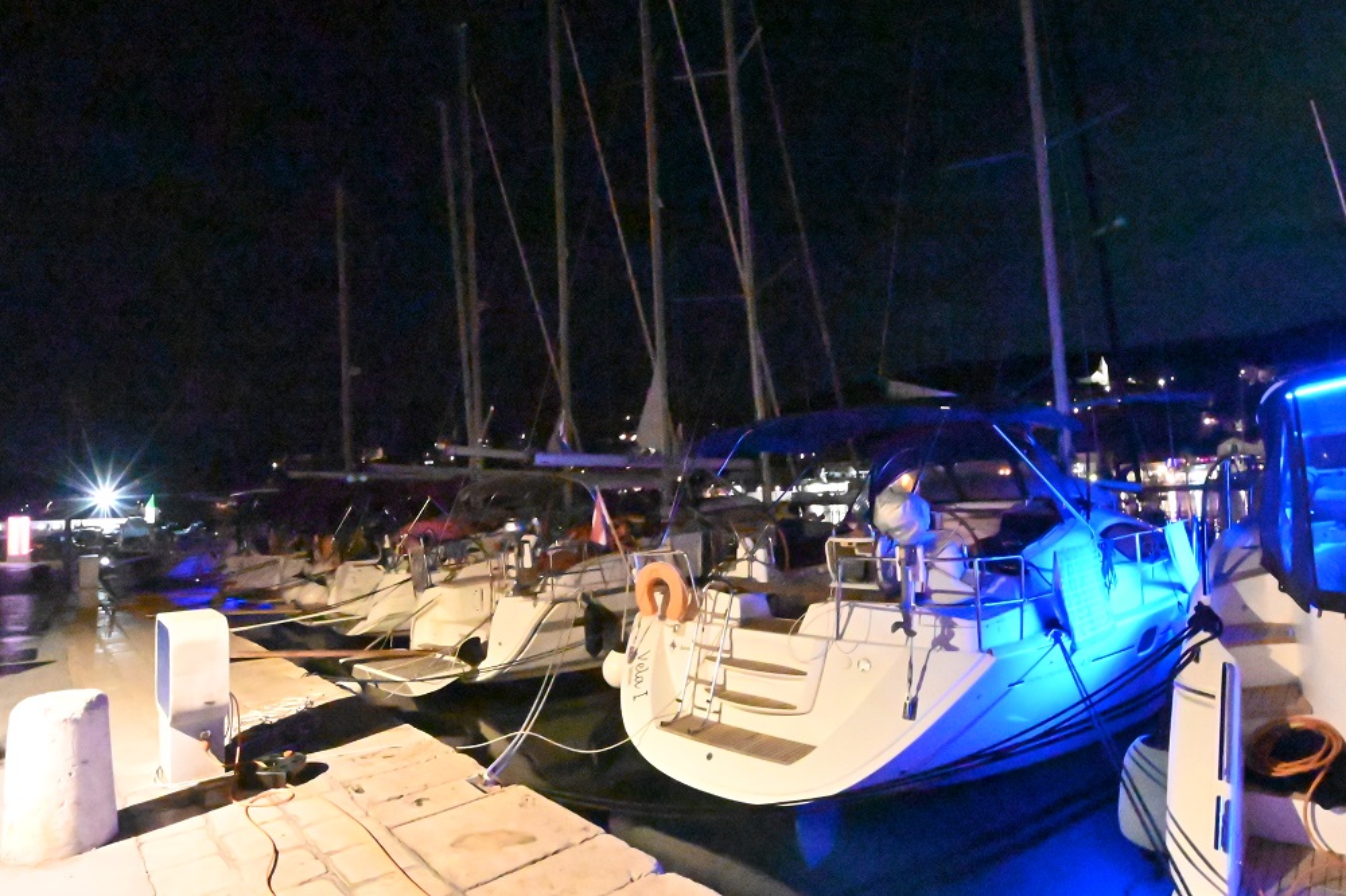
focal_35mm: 33
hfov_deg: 57.2
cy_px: 448
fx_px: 1233
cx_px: 673
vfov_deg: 39.9
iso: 51200
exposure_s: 1/5
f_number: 16
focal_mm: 22
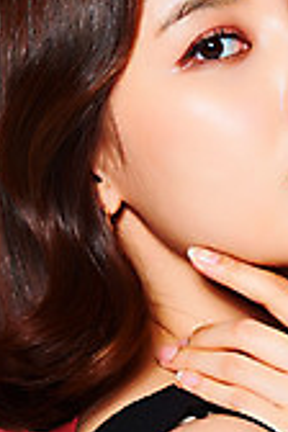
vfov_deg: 4.3
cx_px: 228
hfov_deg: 2.9
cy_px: 296
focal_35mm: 477
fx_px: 5724
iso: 100
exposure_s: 1/125
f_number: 16
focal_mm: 200
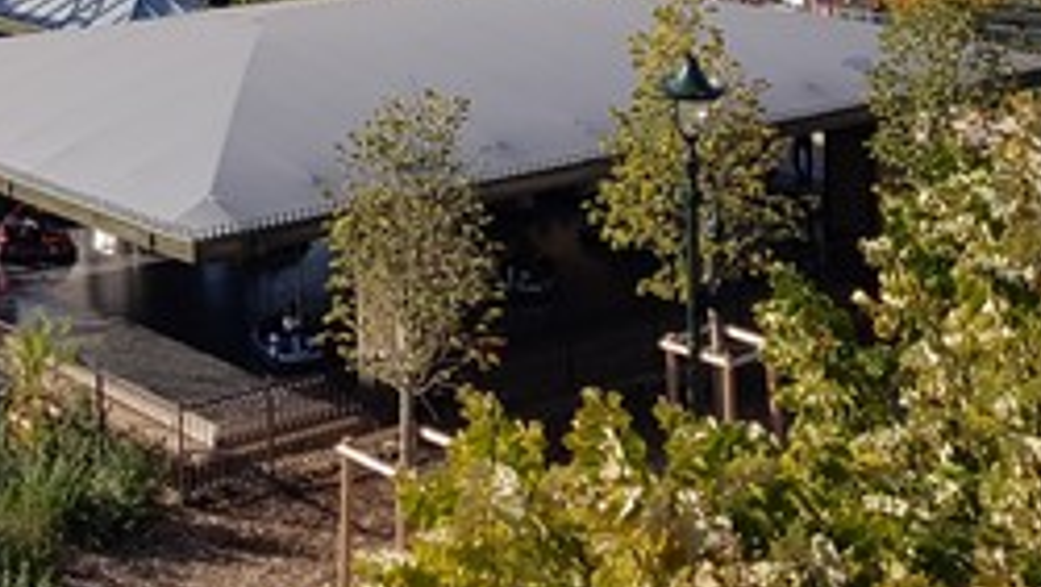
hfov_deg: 28.2
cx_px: -108
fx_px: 1878
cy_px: -221
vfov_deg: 16.6
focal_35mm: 68
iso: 50
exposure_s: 1/2600
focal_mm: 4.2
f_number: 1.7
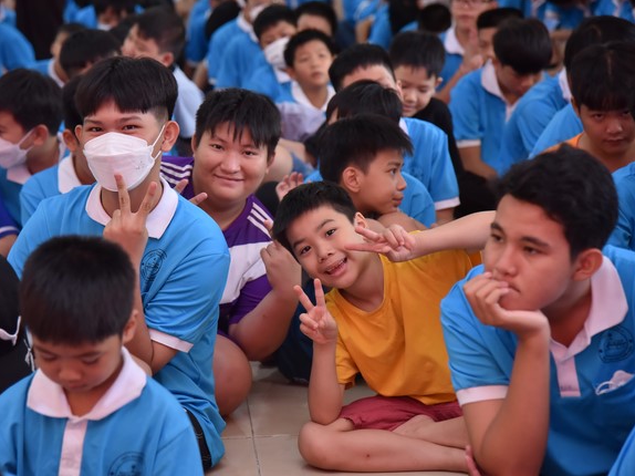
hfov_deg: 18.0
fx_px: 1999
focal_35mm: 109
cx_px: 288
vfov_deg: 13.6
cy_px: 238
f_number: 4.5
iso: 1600
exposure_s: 1/125
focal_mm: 100
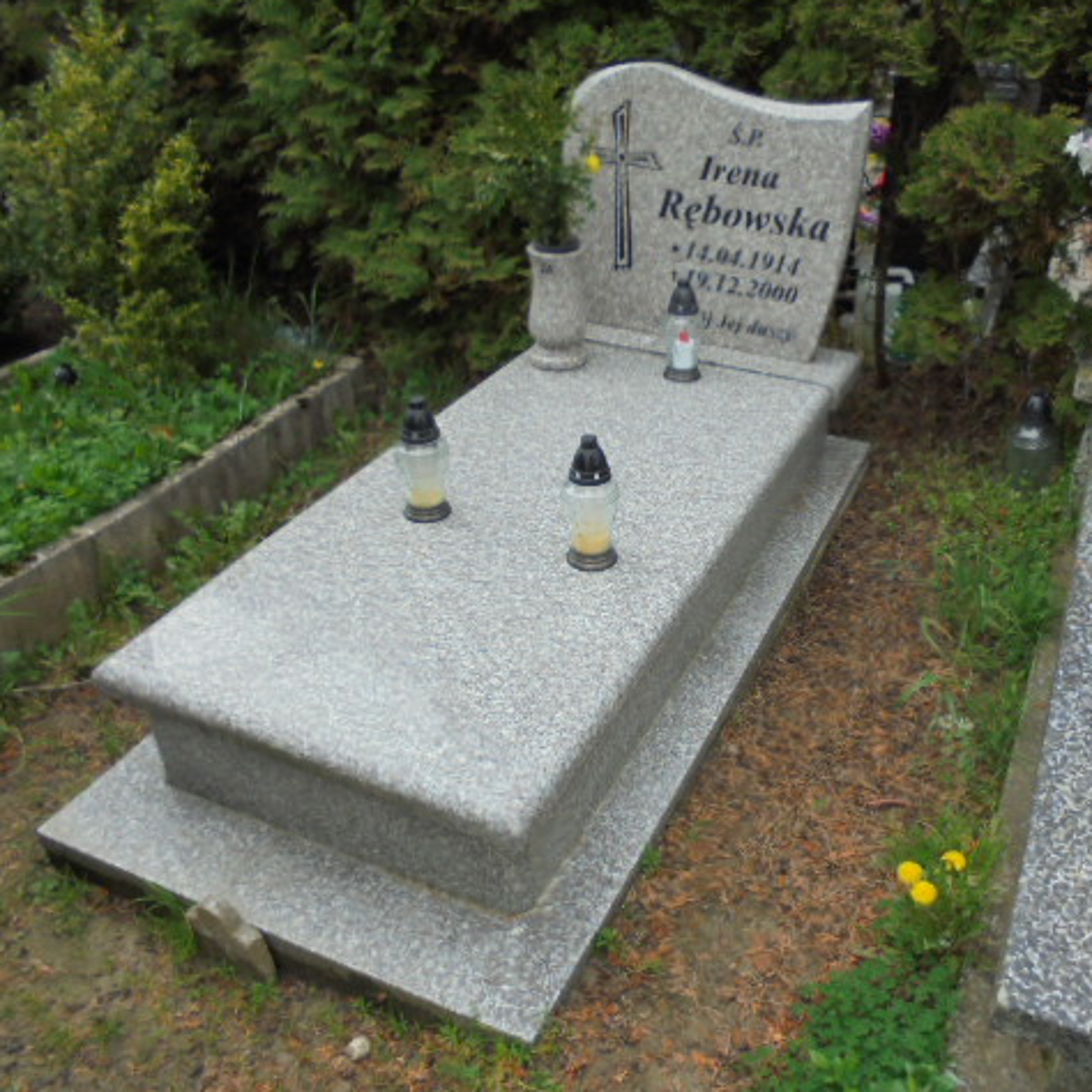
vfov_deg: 52.5
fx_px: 1106
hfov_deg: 52.3
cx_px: 624
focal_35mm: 31
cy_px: 541
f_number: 3.5
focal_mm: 4.6
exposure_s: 1/250
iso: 100
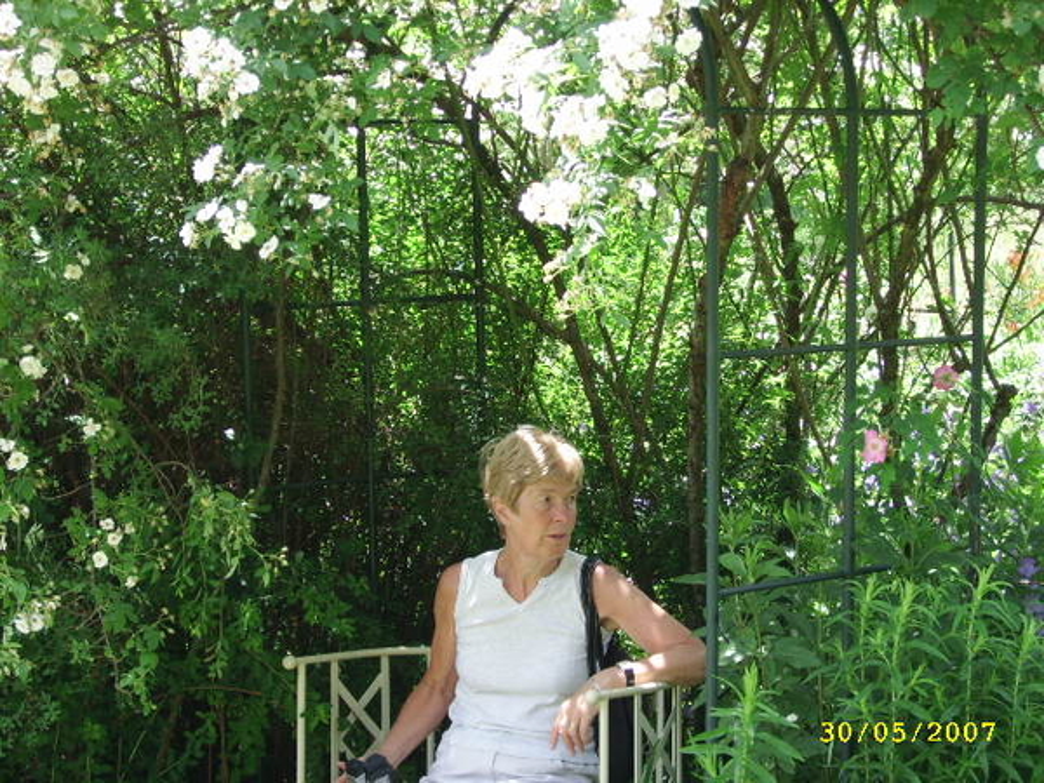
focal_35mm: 84
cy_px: 392
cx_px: 522
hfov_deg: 23.3
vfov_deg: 17.6
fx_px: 2533
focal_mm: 13.96
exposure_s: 1/78
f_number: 4.3
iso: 100
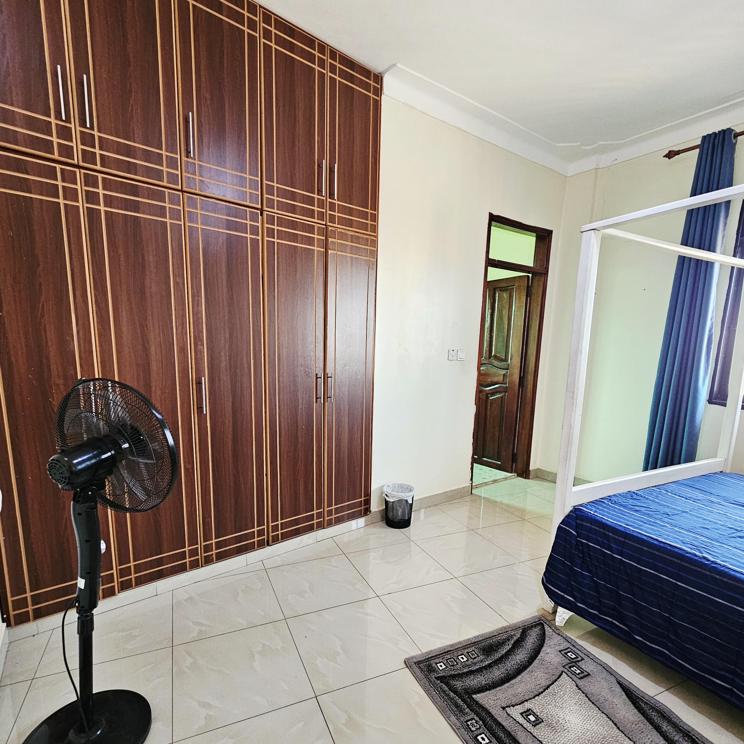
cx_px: 369
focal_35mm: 16
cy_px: 426
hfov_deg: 87.4
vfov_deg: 86.9
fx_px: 389
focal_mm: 2.2
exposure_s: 1/30
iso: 400
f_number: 2.2
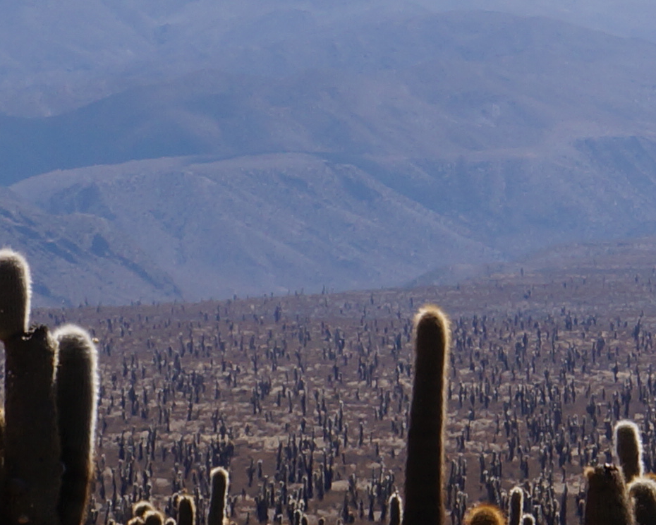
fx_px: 15425
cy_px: 214
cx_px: 755
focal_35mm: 794
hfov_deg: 2.4
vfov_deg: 1.9
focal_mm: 107
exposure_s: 1/250
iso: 100
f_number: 11
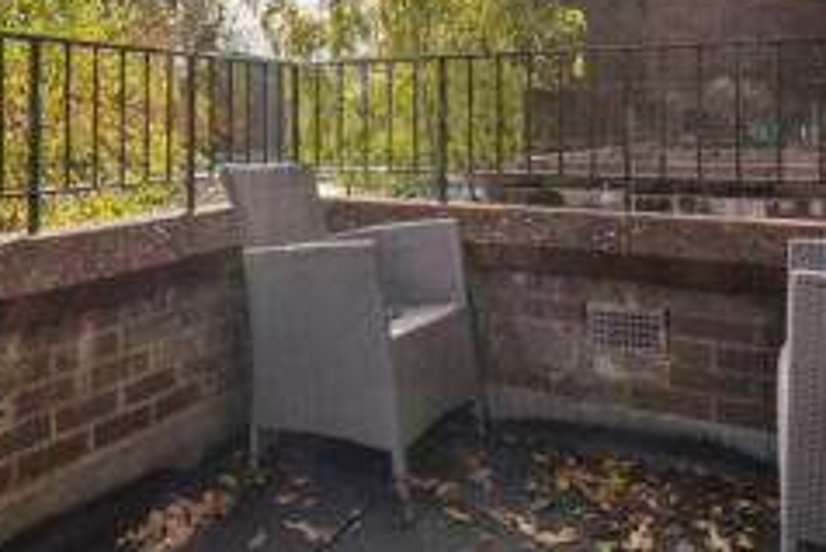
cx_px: 330
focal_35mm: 33
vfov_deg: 38.6
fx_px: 758
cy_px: 113
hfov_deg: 56.7
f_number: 16
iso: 160
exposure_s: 1/100
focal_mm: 11
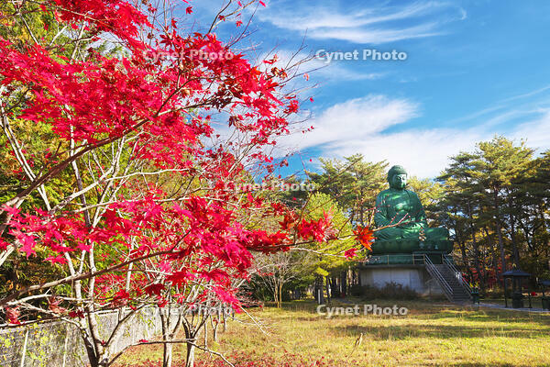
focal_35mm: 32
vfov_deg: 41.1
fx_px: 489
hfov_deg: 58.7
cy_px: 184
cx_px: 275
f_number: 10
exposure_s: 1/30
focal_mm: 32
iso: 100
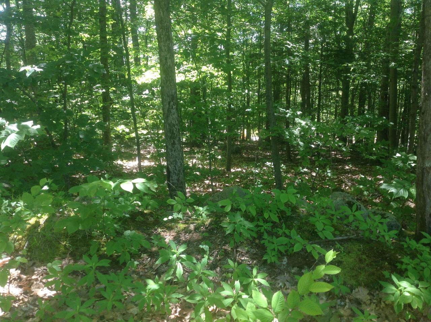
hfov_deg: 52.7
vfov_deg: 40.6
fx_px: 435
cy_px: 161
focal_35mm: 35
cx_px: 216
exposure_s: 1/120
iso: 64
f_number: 2.4
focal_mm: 4.28
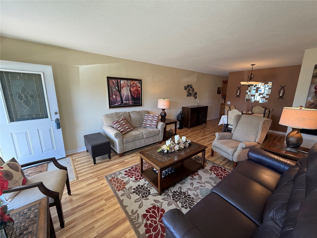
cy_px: 119
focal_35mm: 14
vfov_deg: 85.7
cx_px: 158
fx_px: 128
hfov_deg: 102.1
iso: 125
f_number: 2.2
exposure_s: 1/120
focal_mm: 2.22
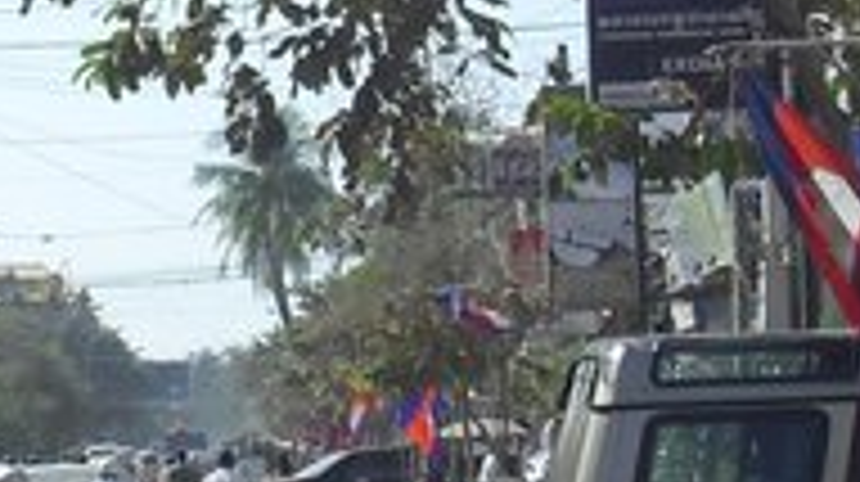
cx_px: 45
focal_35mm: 222
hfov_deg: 9.7
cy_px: -5
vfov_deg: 5.4
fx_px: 5057
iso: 100
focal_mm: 6.2
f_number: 8
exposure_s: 1/250
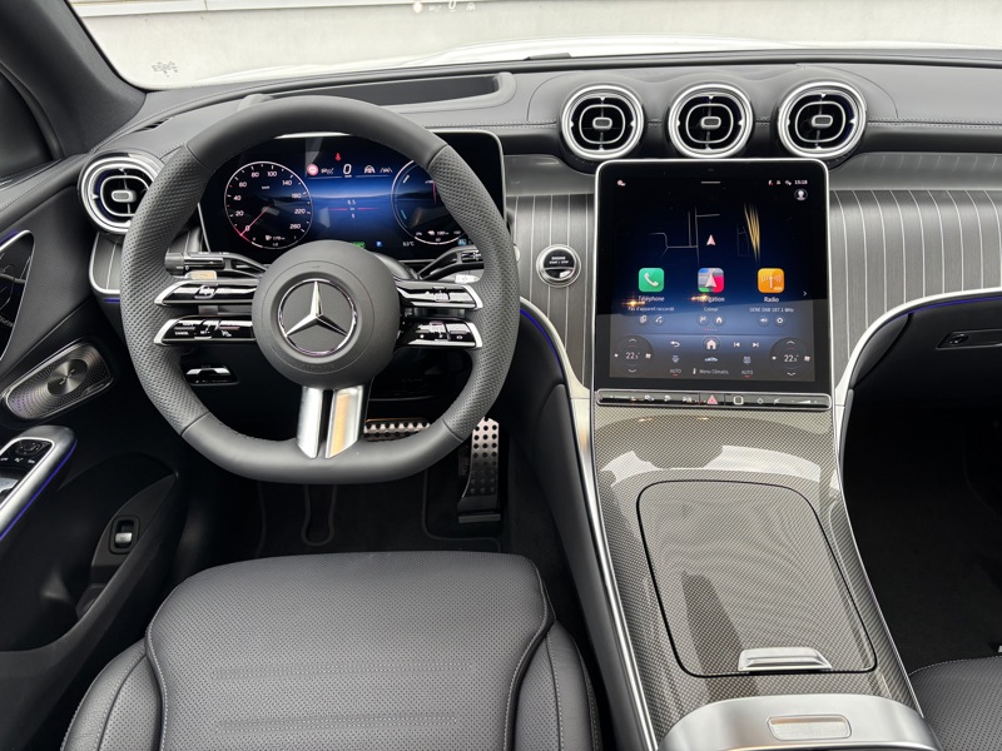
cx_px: 501
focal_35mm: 26
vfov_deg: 53.1
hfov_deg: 67.3
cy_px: 376
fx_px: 753
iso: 125
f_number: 1.6
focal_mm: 5.96
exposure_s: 1/112
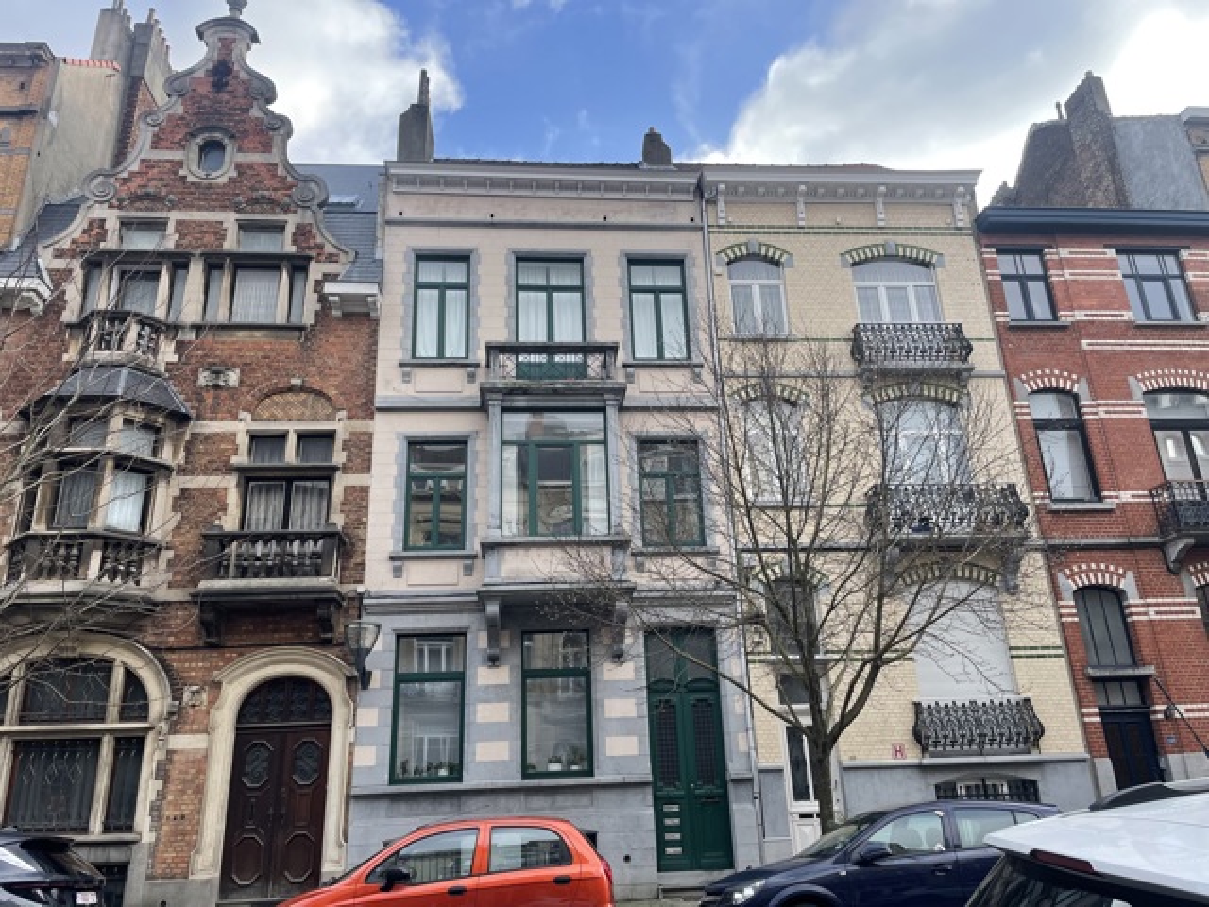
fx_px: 908
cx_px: 604
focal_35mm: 26
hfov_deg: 67.3
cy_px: 454
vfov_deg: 53.1
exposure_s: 1/725
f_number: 1.6
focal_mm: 4.2
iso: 32
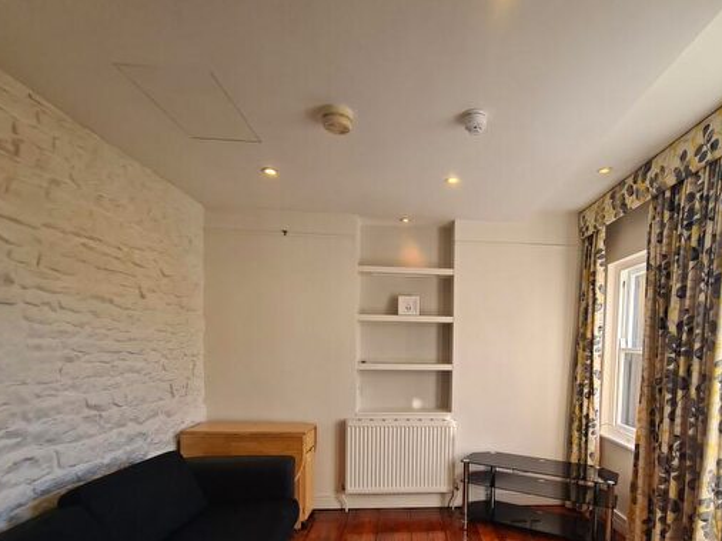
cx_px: 437
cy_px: 370
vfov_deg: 69.1
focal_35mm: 18
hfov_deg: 86.6
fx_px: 375
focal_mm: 2.2
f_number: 2.2
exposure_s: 1/166
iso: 50
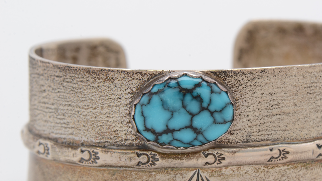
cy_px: 88
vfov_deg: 9.1
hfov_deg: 16.1
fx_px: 1140
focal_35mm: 134
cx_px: 161
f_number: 16
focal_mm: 85
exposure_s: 1/125
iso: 200
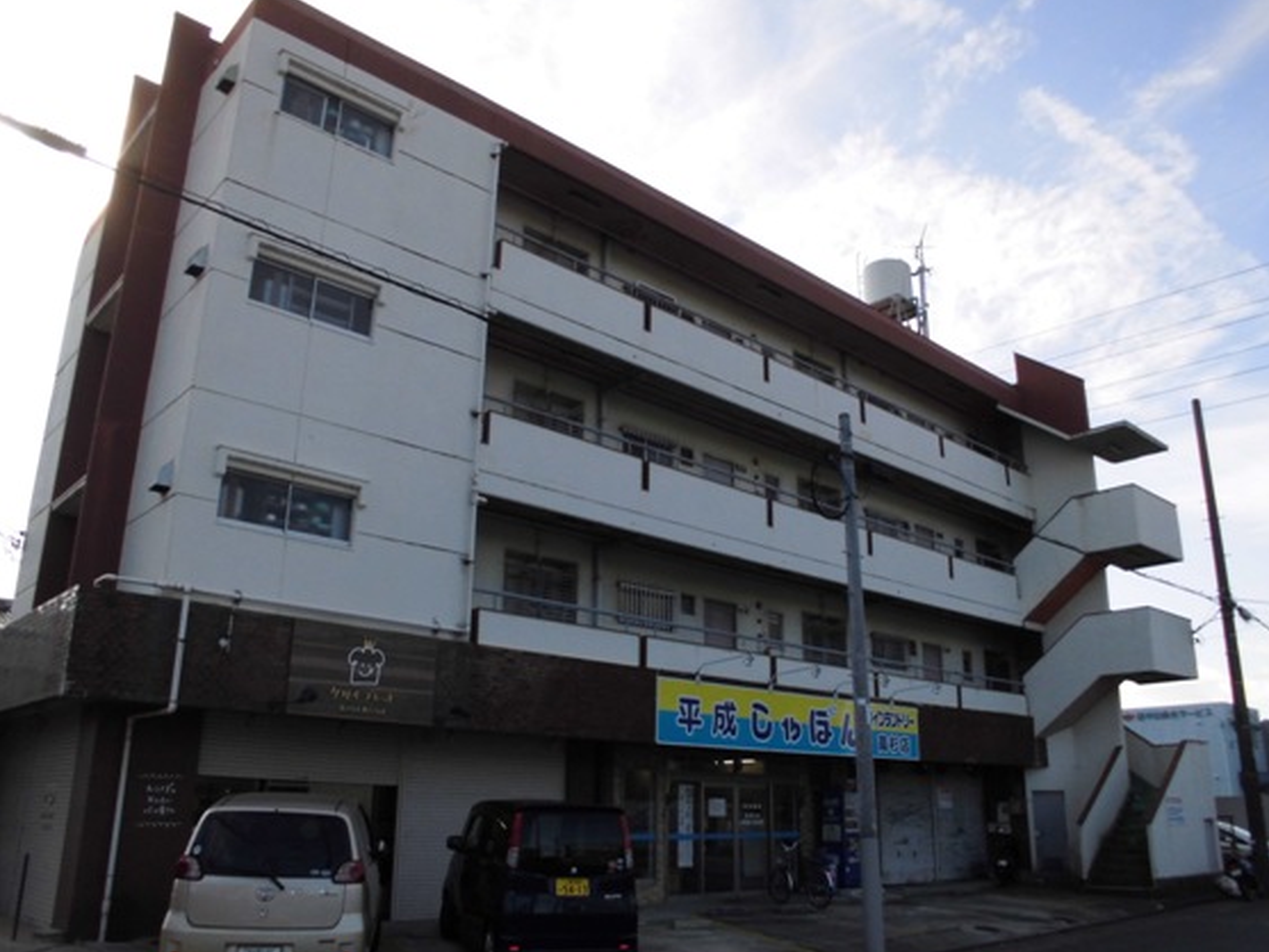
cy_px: 501
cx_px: 645
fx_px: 1027
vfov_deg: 49.7
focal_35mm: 28
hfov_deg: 63.4
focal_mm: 4.6
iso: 100
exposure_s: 1/500
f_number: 3.5
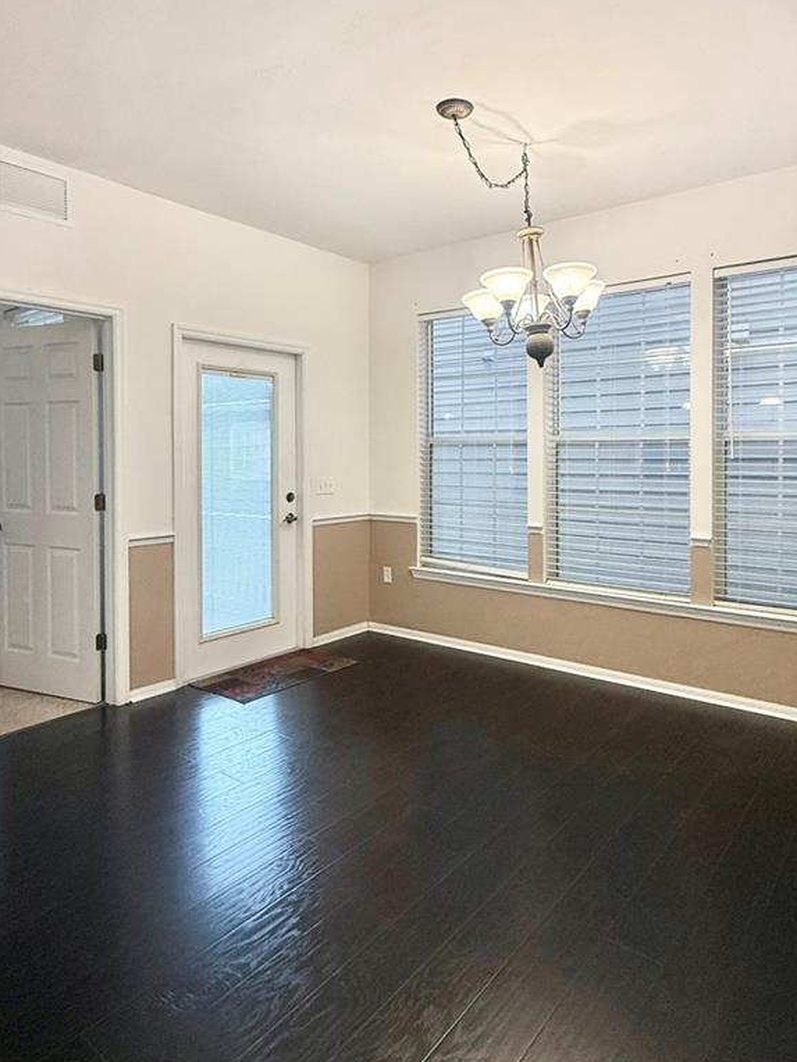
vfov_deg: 76.1
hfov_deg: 60.9
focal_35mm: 22
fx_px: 675
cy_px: 466
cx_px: 445
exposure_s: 1/120
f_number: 2.2
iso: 250
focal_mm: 2.22
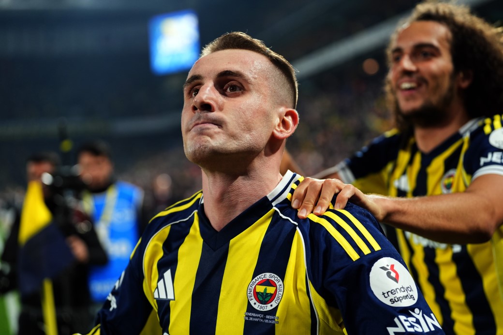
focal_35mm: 70
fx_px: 978
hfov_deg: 28.8
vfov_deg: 19.5
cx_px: 252
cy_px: 168
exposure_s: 1/1000
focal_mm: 70
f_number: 2.8
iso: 2000
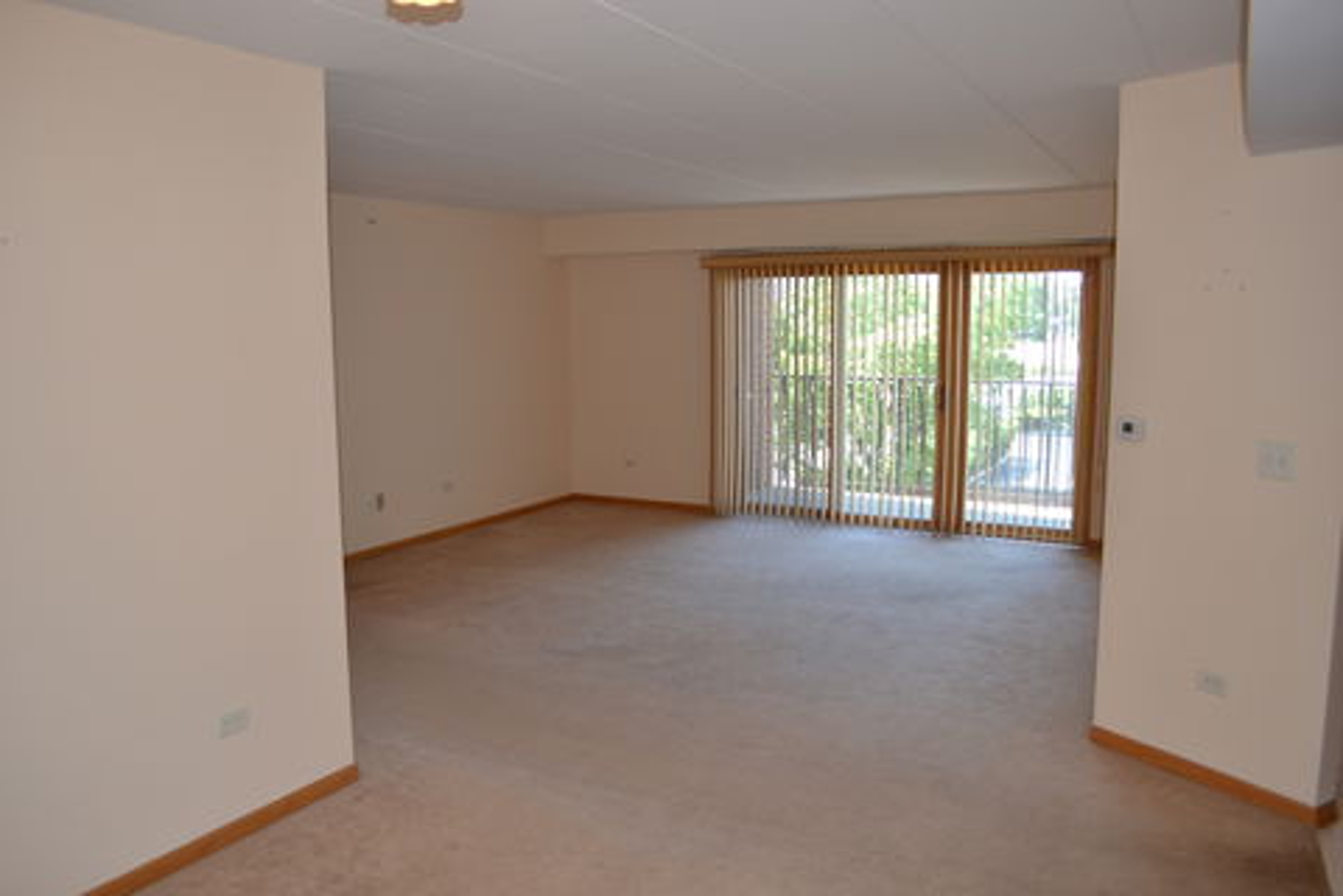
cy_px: 448
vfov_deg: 47.9
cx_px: 672
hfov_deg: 67.4
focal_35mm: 27
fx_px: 1007
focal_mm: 18
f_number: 4
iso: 400
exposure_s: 1/125
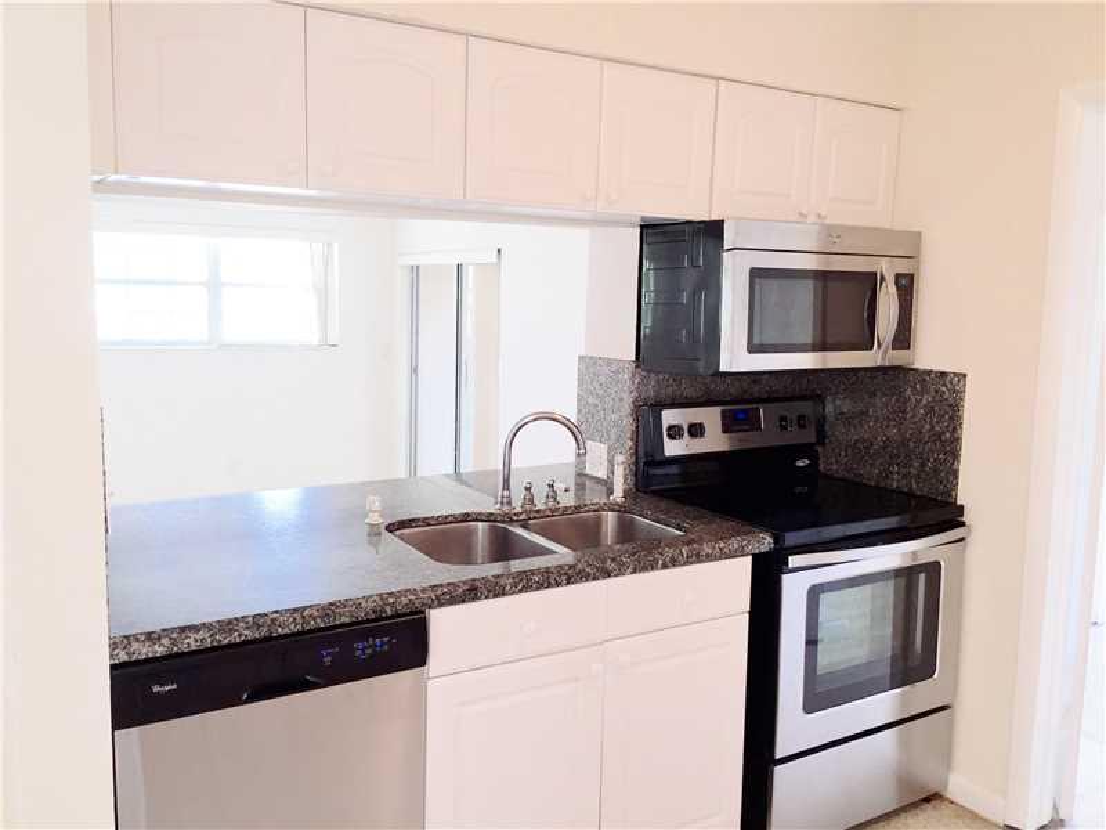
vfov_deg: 48.2
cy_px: 415
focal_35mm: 29
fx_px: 927
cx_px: 553
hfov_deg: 61.7
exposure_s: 1/30
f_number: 2.2
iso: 80
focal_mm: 4.15
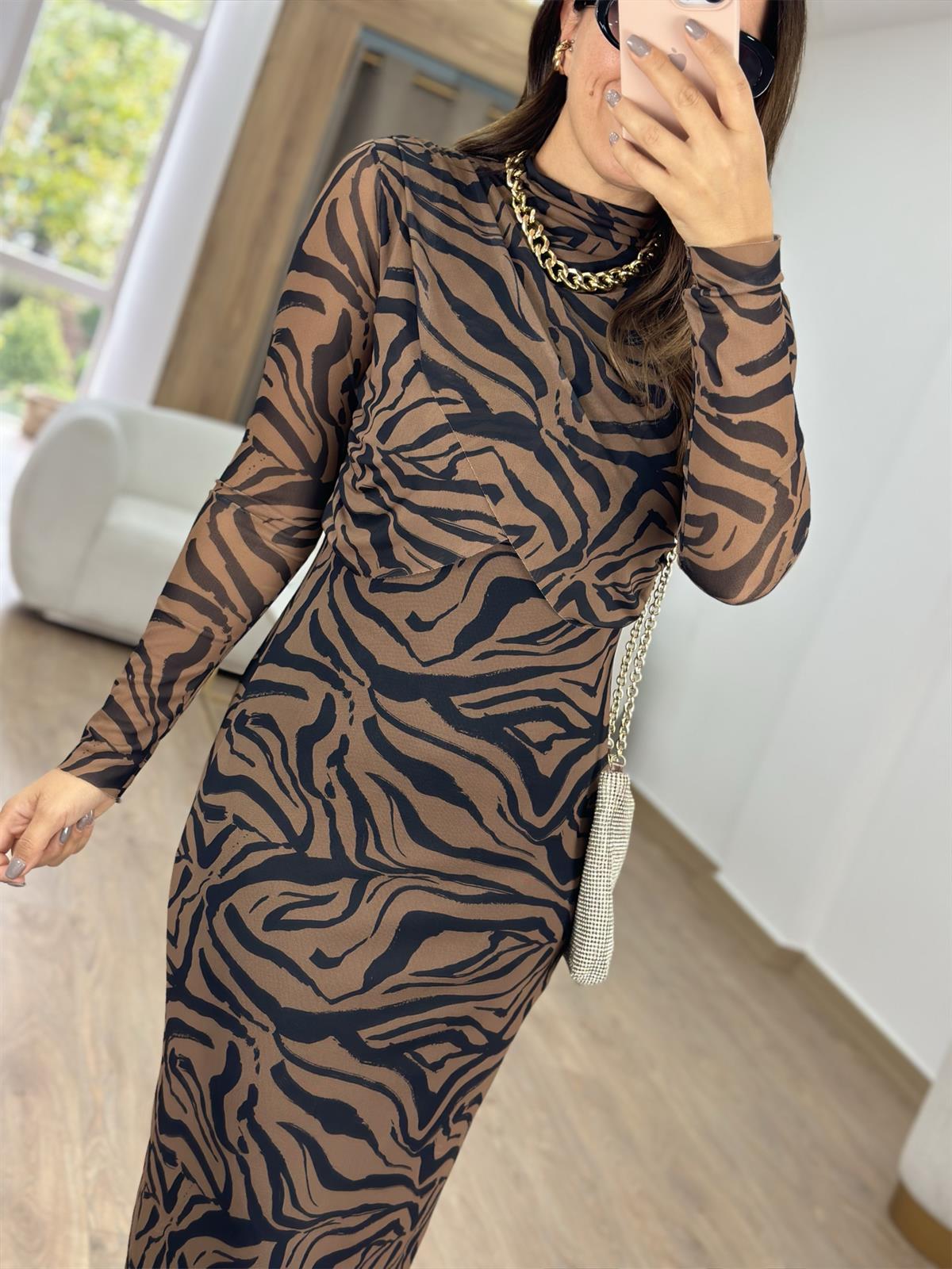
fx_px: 1760
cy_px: 634
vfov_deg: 39.7
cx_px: 476
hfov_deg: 30.3
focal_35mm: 48
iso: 100
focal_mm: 6.86
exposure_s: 1/100
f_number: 1.78
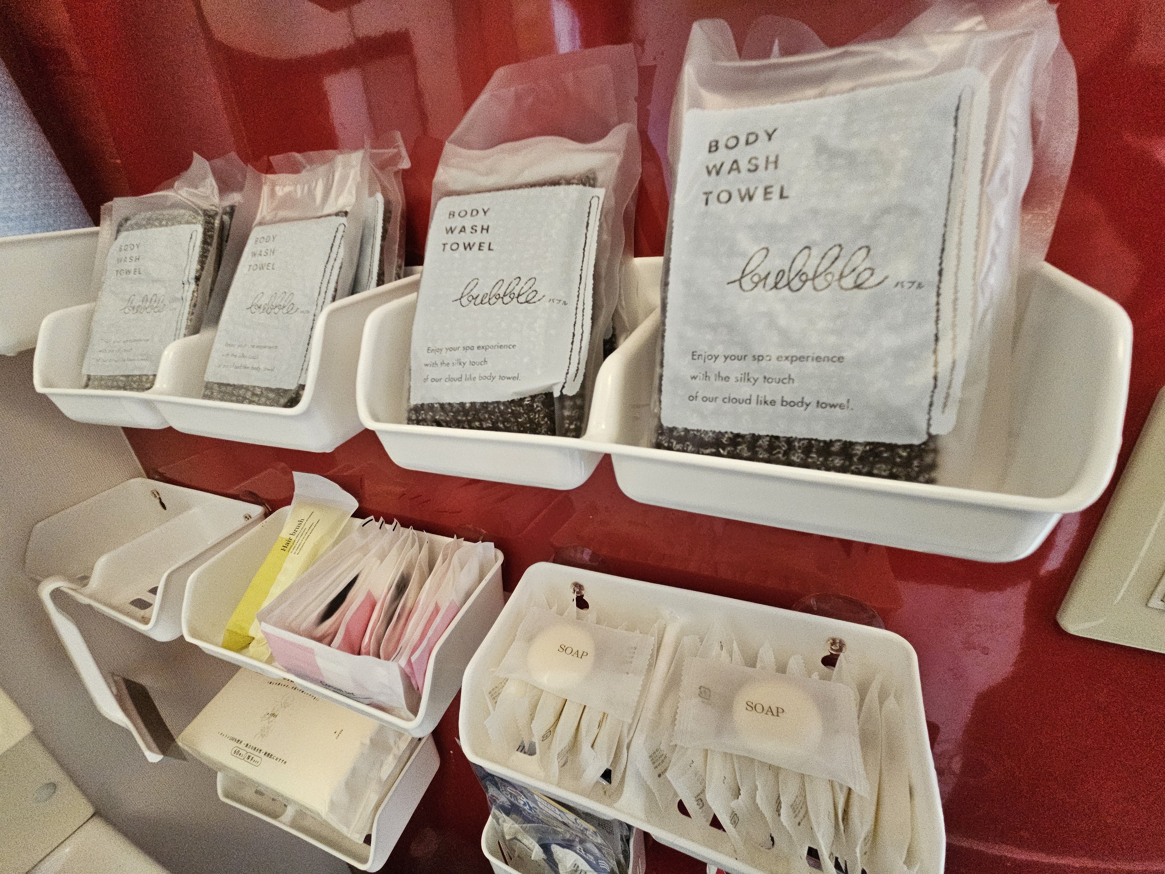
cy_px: 437
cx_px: 582
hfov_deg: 106.2
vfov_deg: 89.9
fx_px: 438
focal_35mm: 13
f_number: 2.2
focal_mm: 2.2
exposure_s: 1/77
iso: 500
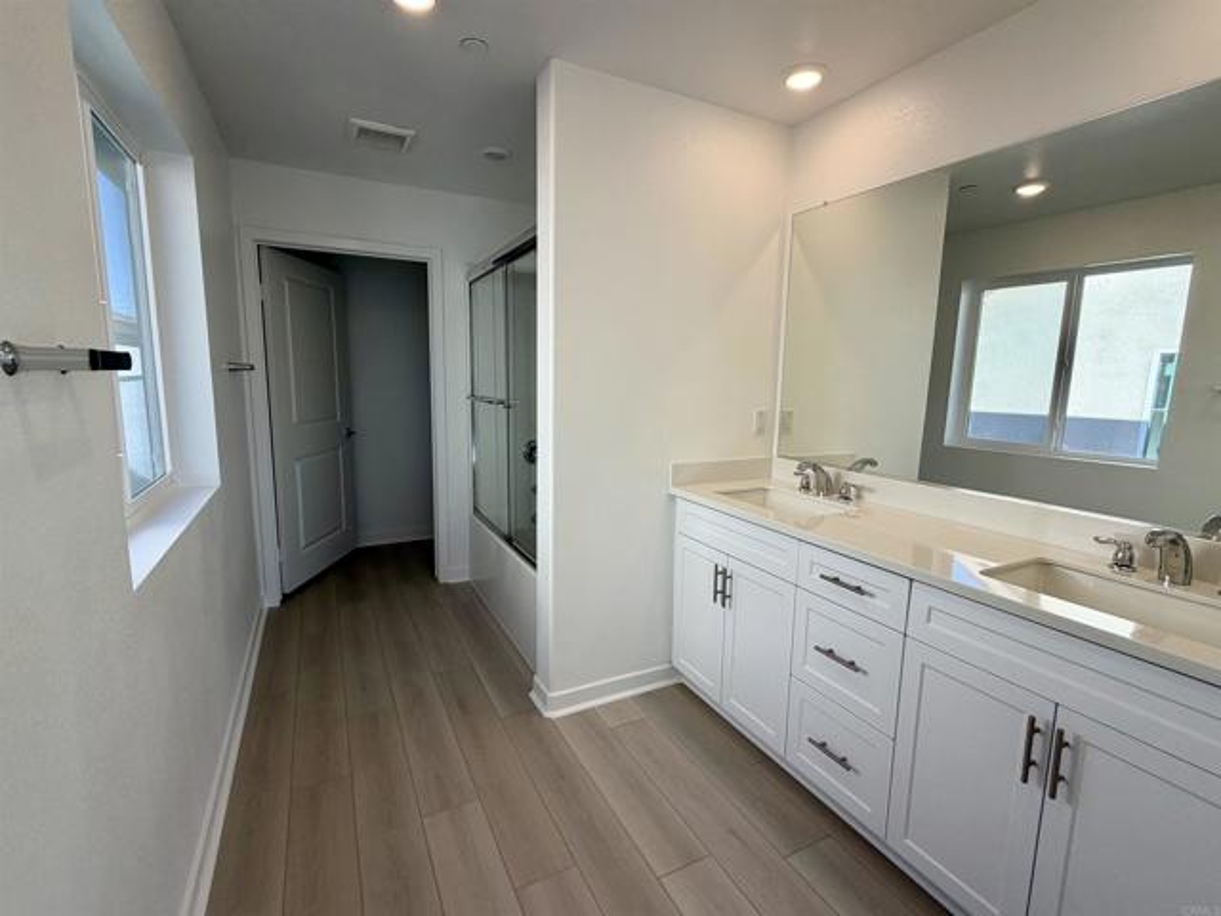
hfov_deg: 102.1
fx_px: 494
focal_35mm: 14
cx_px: 610
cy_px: 458
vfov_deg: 85.7
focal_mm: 2.22
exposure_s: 1/163
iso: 50
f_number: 2.2
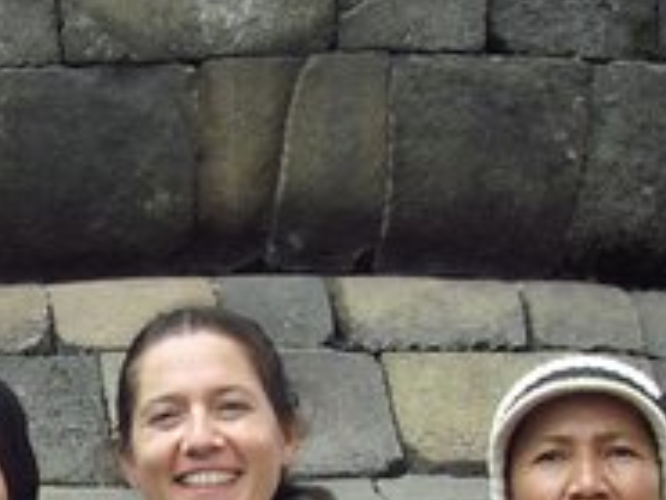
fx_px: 4043
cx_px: -349
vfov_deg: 6.9
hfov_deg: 9.2
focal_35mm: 210
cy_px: 853
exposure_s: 1/400
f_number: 2.8
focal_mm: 6.2
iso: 100
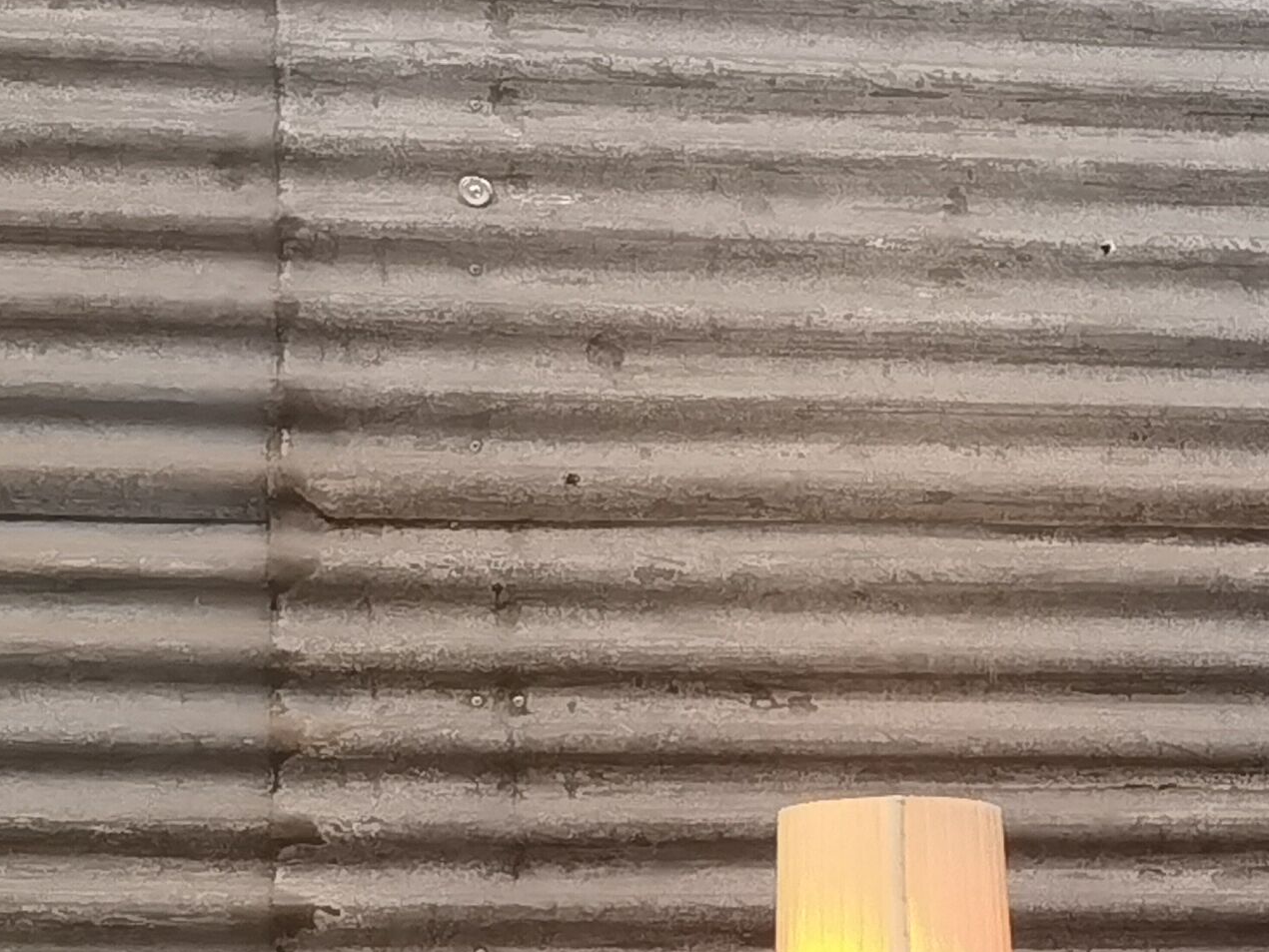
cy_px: 1267
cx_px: 2037
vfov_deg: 11.2
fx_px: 4730
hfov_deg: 14.1
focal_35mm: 129
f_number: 1.9
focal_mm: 6.71
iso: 640
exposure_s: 1/33.3
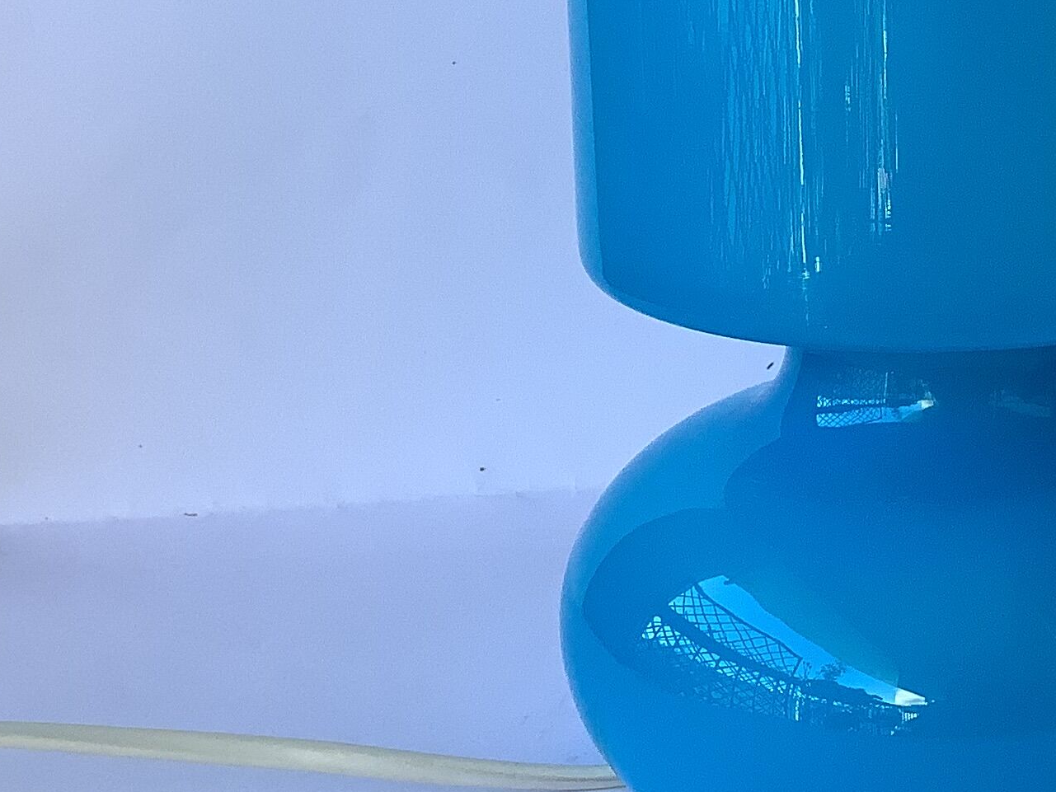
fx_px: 2410
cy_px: 83
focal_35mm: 79
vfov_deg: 18.4
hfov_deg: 23.8
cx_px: 1030
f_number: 2.4
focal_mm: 3.3
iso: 50
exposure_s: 1/100
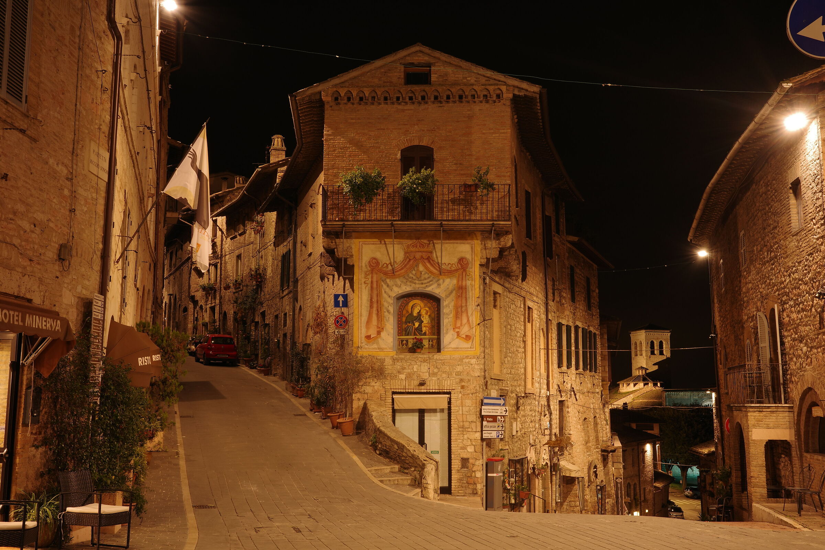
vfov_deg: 33.4
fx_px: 917
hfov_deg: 48.5
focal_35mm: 40
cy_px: 275
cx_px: 412
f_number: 8
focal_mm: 26
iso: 100
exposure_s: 10
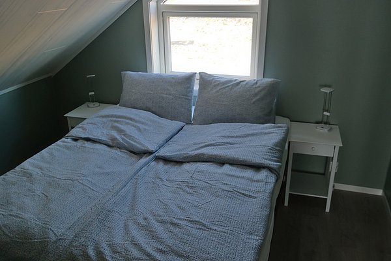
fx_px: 326
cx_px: 196
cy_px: 130
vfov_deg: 43.6
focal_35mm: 30
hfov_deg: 61.9
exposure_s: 1/50
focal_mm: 20
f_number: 3.5
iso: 200
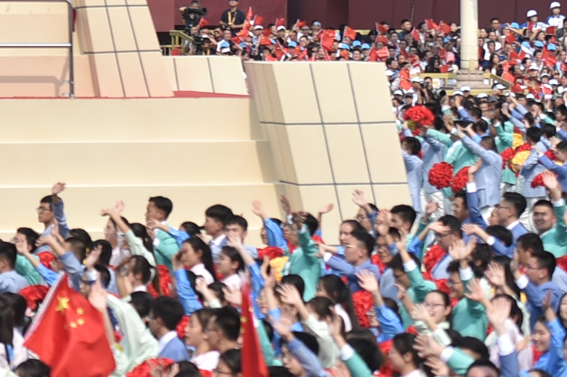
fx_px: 4343
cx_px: -510
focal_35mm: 276
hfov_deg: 7.2
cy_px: -266
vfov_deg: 4.9
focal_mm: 70
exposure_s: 1/1000
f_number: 4.5
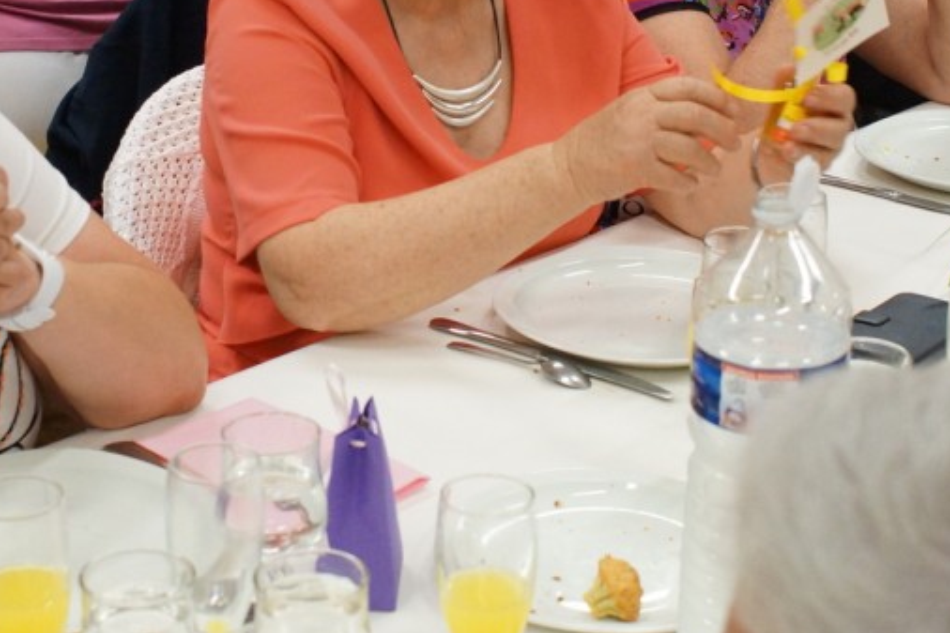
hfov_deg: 23.9
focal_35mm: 85
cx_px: 404
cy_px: 60
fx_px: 2242
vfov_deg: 15.9
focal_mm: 28
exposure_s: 1/80
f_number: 4.5
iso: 1600
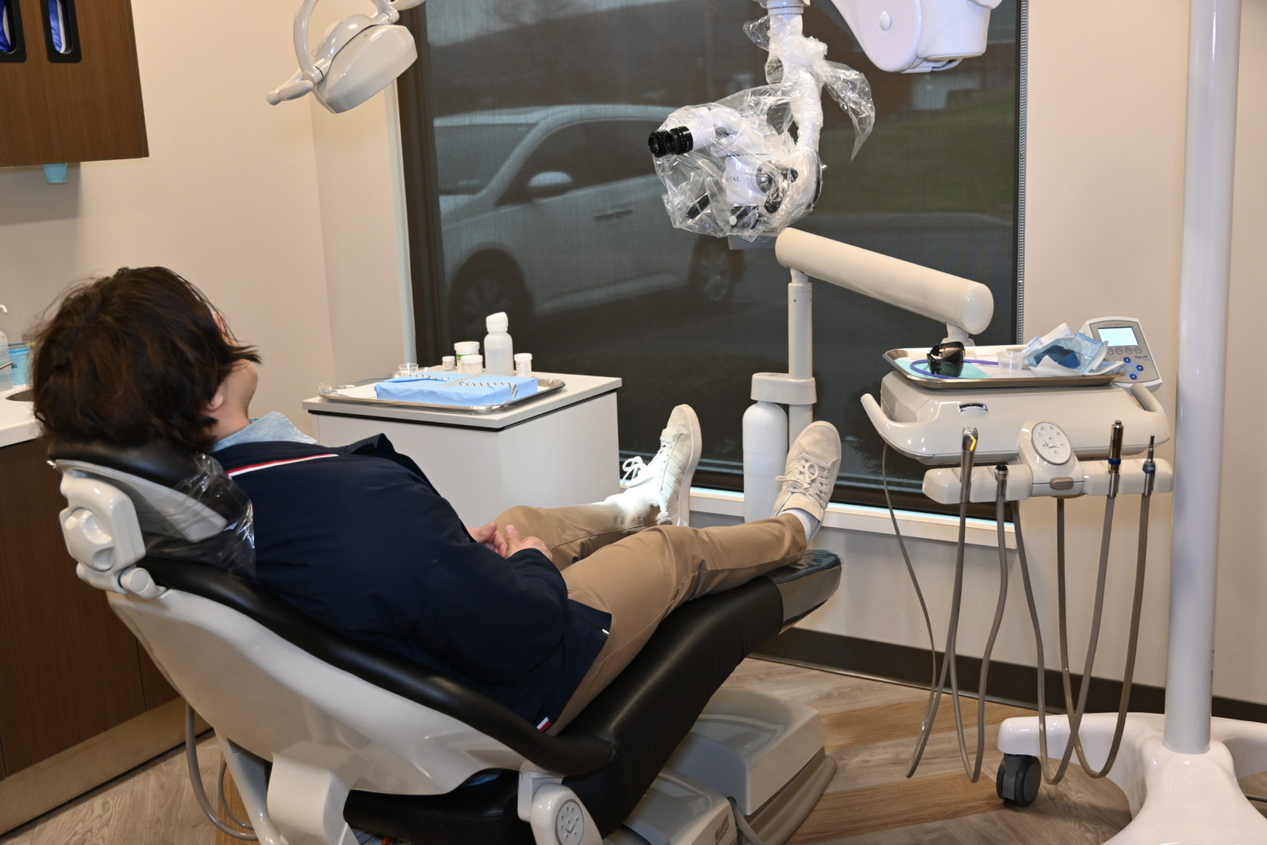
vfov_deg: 33.6
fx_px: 1399
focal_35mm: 40
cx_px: 634
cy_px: 422
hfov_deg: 48.7
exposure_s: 1/125
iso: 900
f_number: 4
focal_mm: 26.5
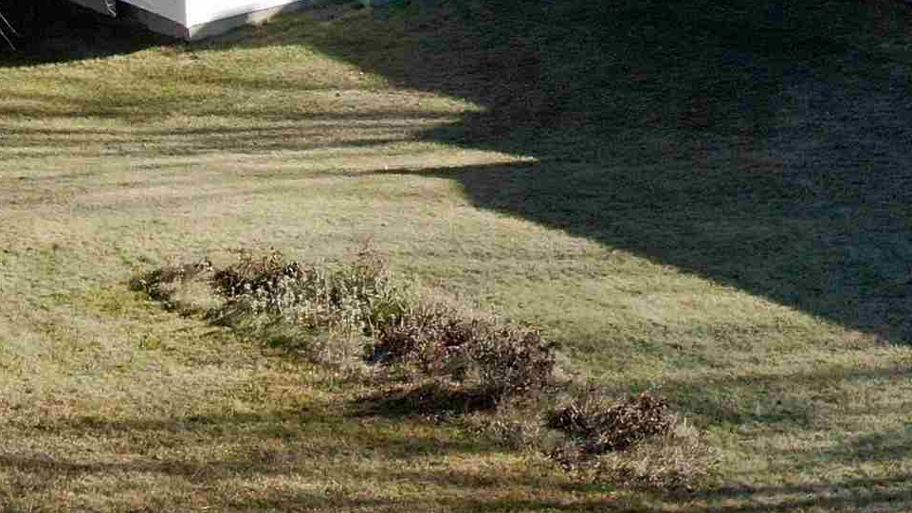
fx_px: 4038
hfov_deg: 12.6
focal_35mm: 167
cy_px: -116
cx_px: 1117
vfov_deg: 7.2
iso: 100
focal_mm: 8.6
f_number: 3.8
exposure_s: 1/400
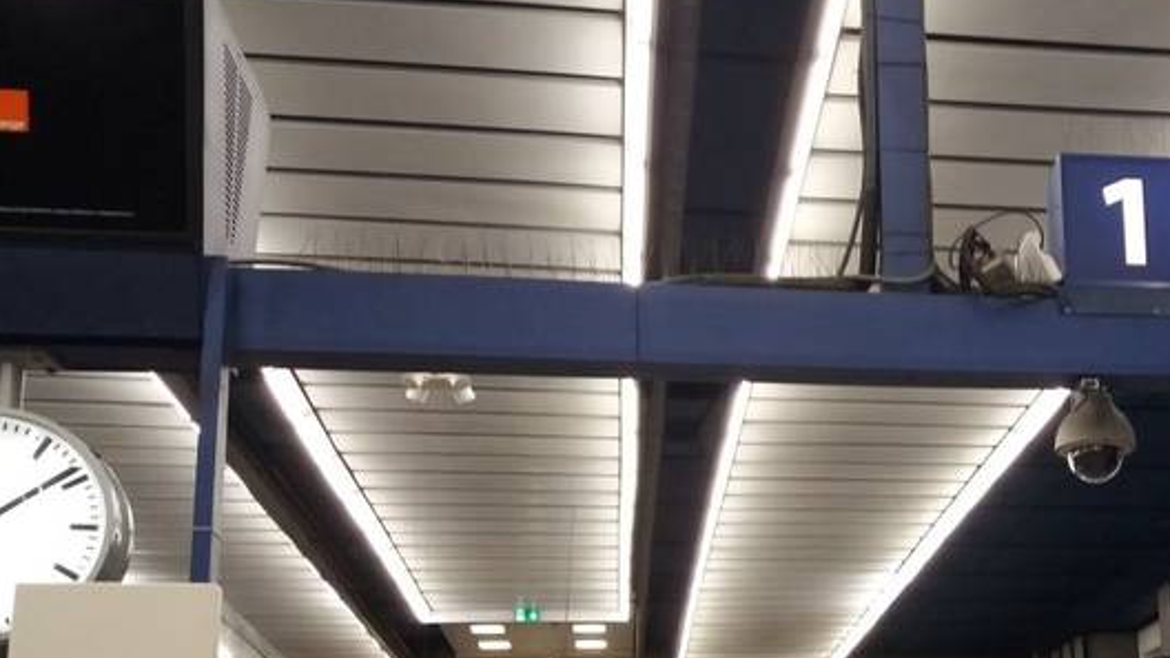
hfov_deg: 38.3
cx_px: 942
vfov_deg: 22.7
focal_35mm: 52
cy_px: 544
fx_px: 1613
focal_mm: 3.7
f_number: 1.9
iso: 160
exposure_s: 1/33
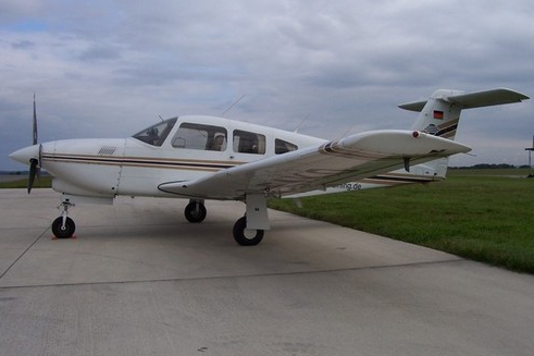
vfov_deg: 36.8
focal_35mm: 36
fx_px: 534
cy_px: 168
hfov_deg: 53.1
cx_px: 269
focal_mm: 5.6
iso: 80
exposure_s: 1/500
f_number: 5.6
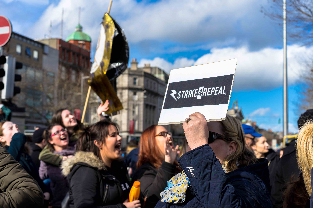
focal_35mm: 55
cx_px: 156
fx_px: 478
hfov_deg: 36.2
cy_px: 104
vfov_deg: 24.6
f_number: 7.1
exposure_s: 1/250
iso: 100
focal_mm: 55
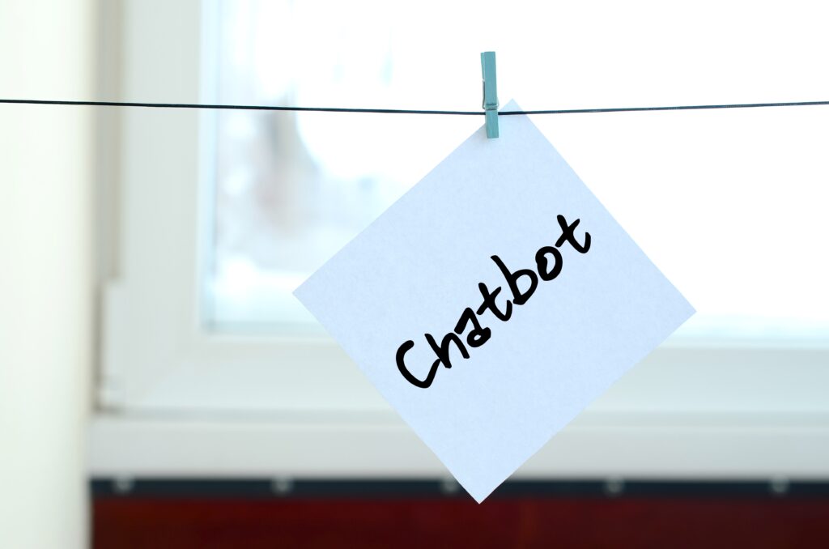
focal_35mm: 60
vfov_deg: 22.5
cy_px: 274
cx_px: 414
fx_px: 1379
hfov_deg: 33.5
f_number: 5.6
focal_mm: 40
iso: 100
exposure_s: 1/50
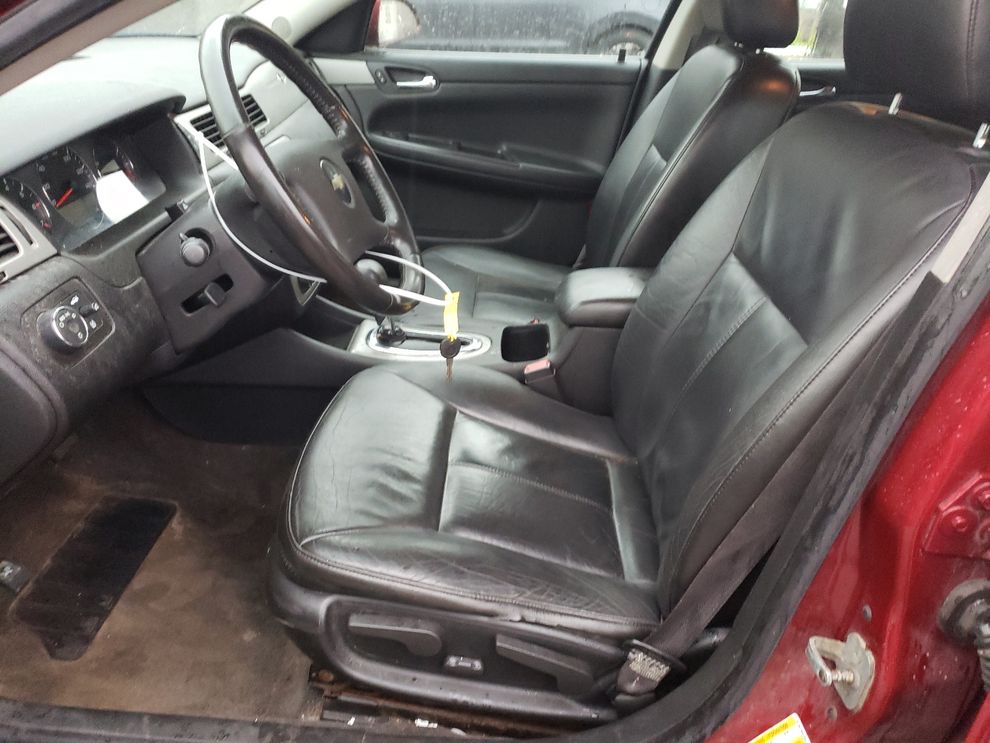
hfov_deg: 67.3
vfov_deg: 53.1
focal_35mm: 26
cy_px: 372
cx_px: 495
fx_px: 744
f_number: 1.5
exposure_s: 1/30
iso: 383
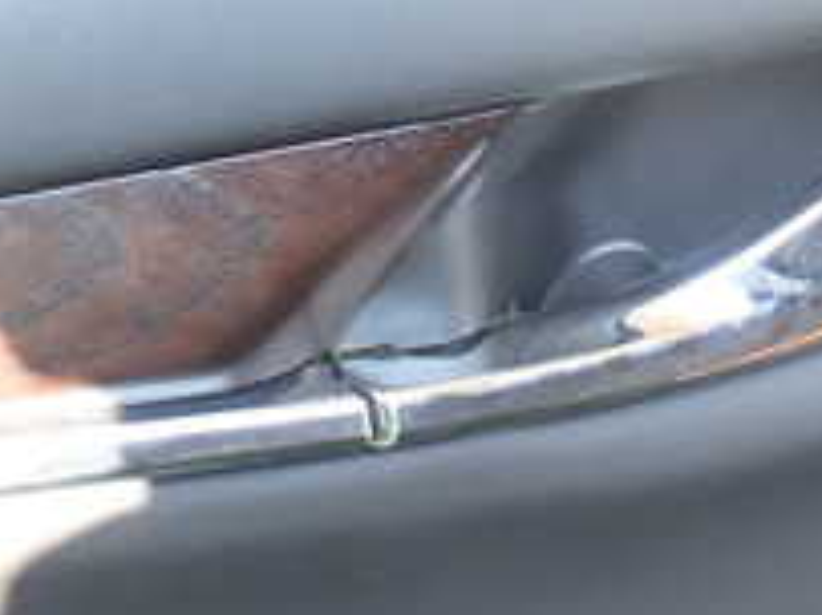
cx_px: 628
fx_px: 1756
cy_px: 575
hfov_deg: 26.0
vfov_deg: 19.4
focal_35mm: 74
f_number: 2
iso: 100
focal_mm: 4.5
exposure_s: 1/60
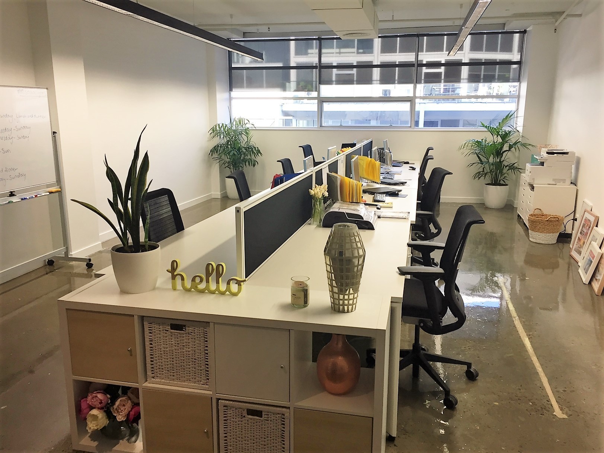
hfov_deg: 61.7
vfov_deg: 48.2
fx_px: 506
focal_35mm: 29
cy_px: 226
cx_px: 302
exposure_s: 1/33
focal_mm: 4.15
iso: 32
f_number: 2.2
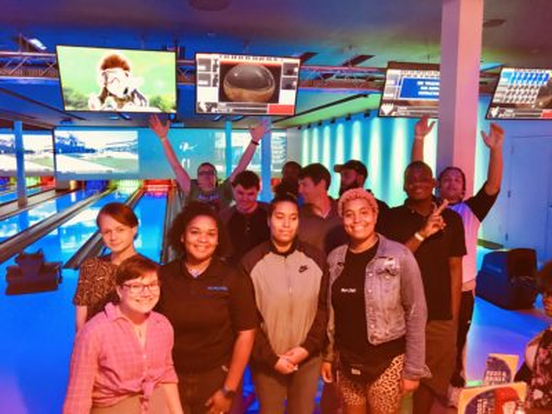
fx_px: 446
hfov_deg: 63.4
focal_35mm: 28
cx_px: 276
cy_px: 207
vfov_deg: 49.7
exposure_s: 1/6
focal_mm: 3.99
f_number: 1.8
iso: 80
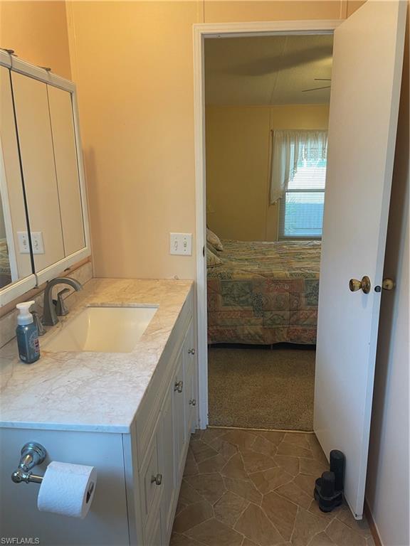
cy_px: 273
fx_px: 411
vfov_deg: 67.3
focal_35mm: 26
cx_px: 205
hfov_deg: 53.1
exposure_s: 1/60
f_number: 1.6
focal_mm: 4.2
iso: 100
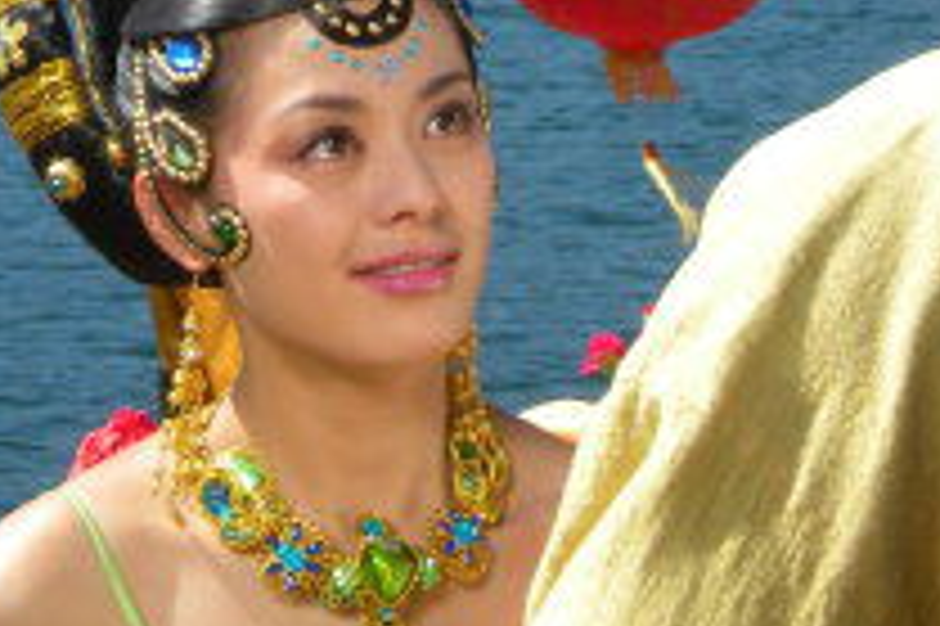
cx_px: 558
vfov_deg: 5.3
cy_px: 29
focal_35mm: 256
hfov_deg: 8.0
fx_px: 6679
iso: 64
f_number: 8
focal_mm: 17.3
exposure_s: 1/134
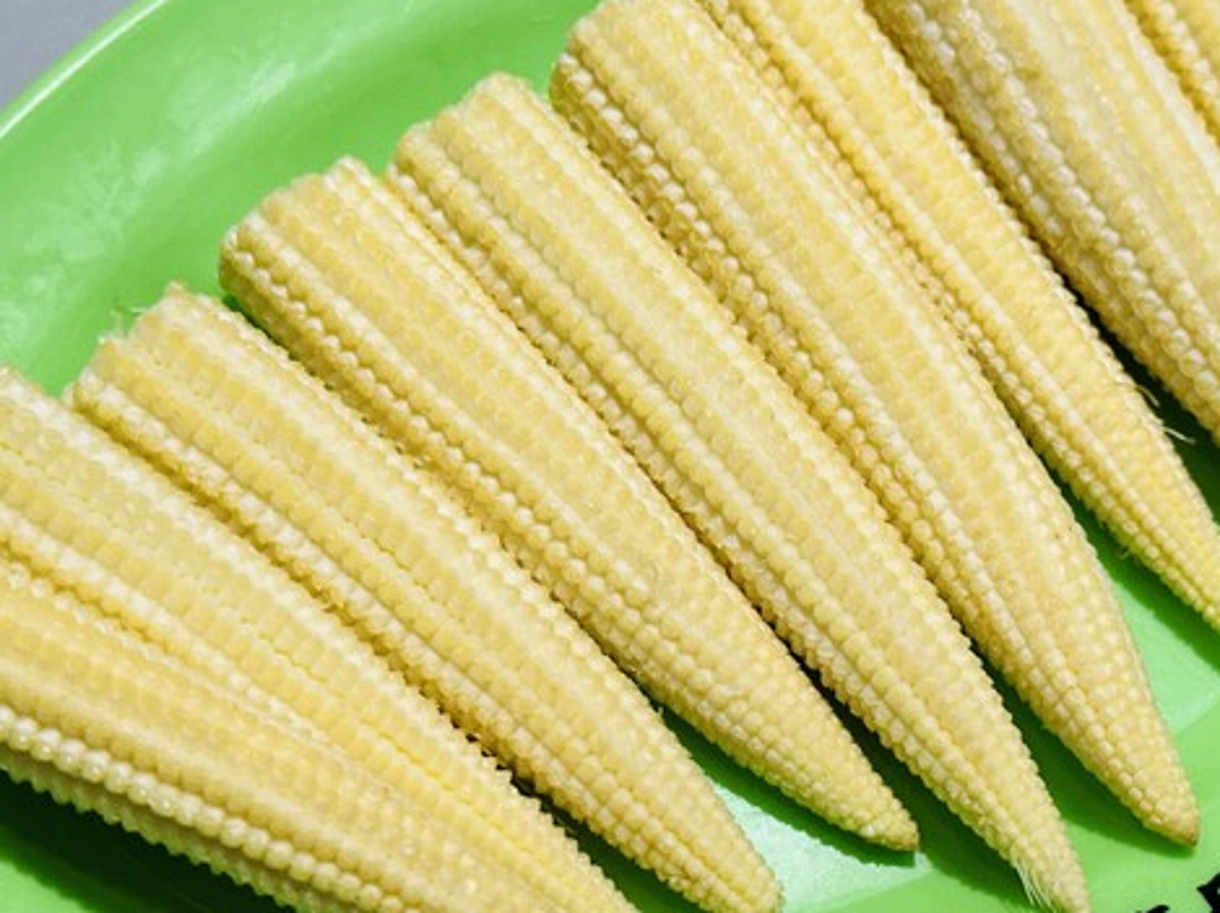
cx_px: 731
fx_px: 3064
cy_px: 410
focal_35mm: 87
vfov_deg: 16.9
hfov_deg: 22.5
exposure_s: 1/120
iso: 100
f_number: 1.78
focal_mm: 6.86
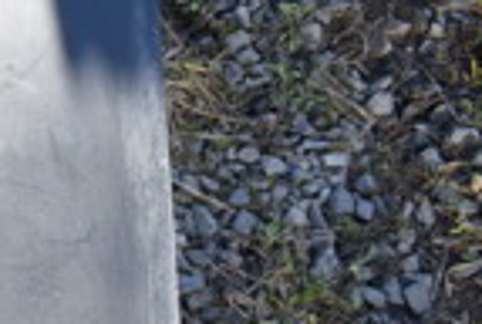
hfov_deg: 14.6
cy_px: 310
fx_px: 1543
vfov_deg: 11.9
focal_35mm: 115
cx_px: -492
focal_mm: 18
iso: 200
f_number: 5.6
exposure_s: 1/160
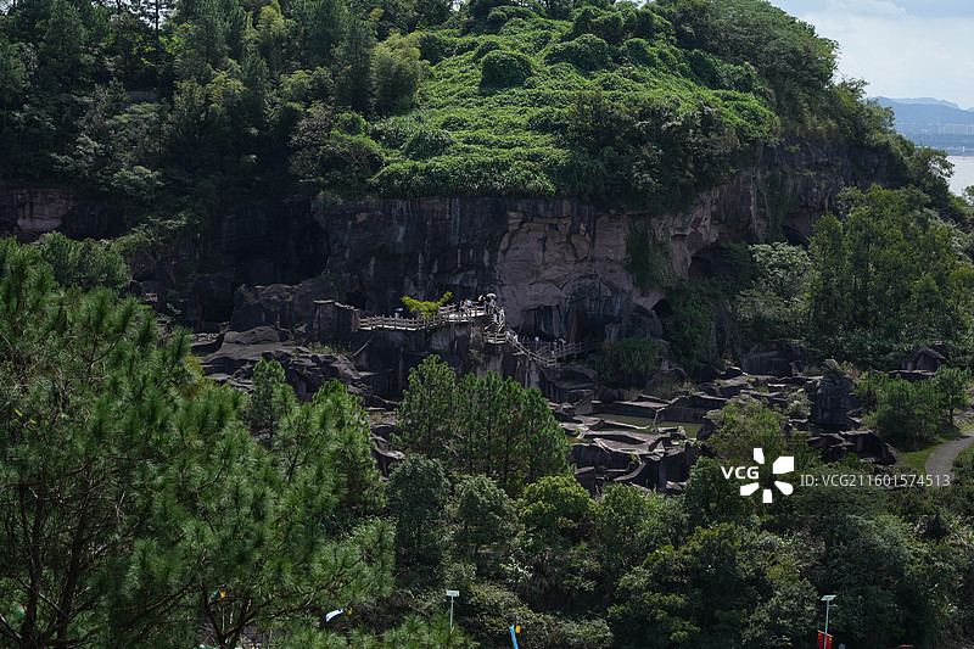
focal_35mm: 70
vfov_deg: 19.4
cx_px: 487
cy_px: 324
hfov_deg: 28.8
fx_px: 1893
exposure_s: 1/250
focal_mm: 70
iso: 100
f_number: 8
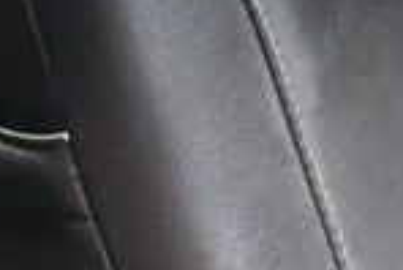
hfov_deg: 5.6
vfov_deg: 3.8
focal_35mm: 363
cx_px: 738
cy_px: 573
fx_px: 4067
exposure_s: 1/25
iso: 12800
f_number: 5
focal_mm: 42
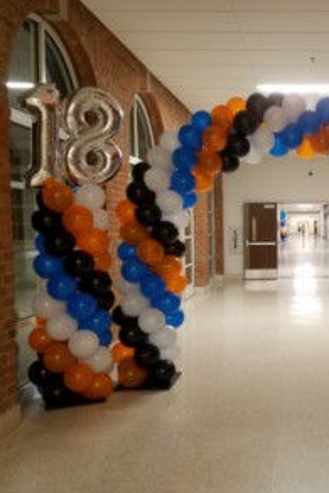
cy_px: 245
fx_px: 507
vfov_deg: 51.9
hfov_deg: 33.8
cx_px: 305
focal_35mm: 37
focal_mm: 4.2
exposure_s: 1/13
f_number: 1.7
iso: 200
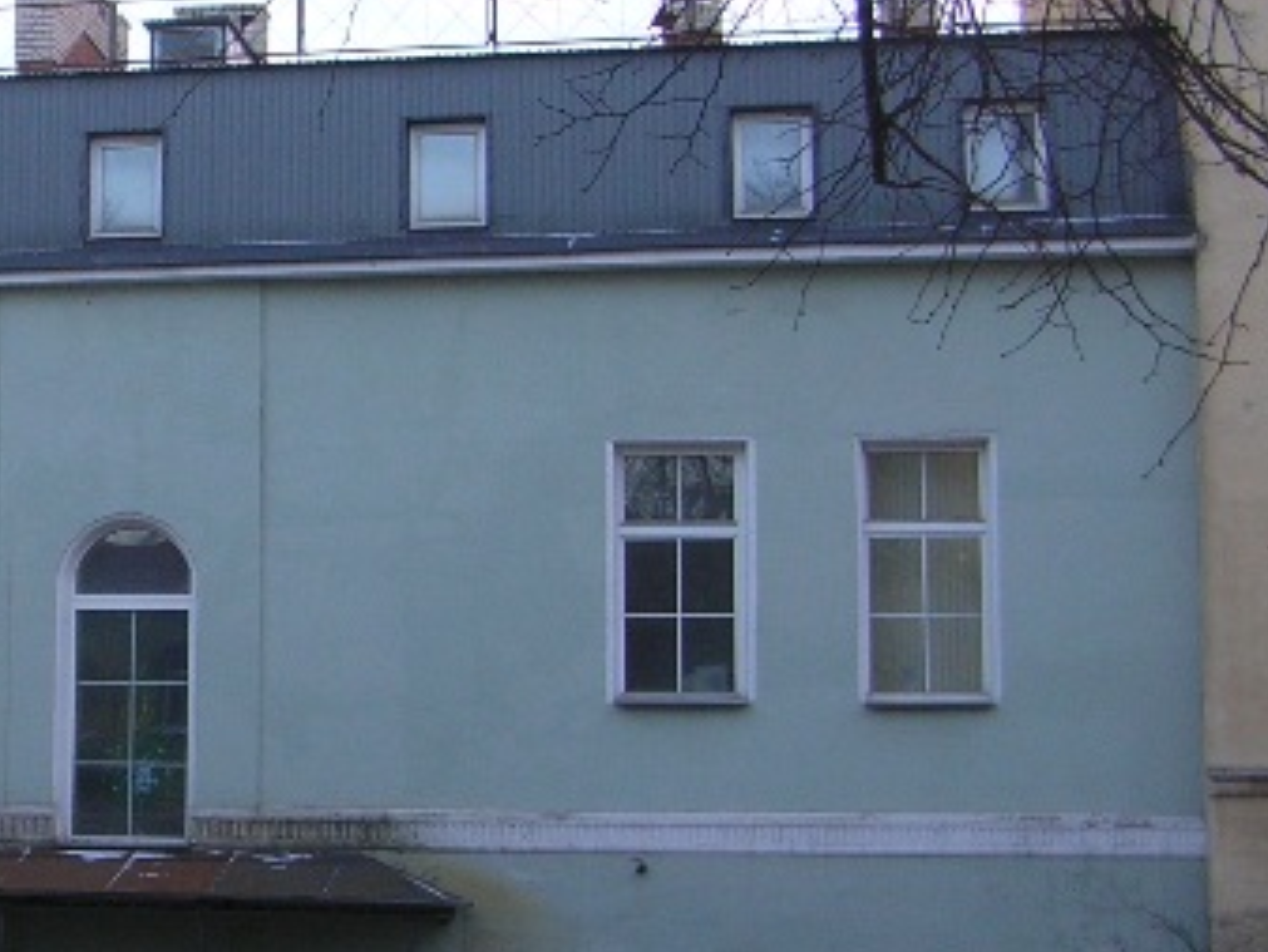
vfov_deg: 17.8
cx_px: -147
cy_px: 468
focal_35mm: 83
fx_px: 3041
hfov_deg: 22.2
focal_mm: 5.8
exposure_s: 1/45.3
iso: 50
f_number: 2.8
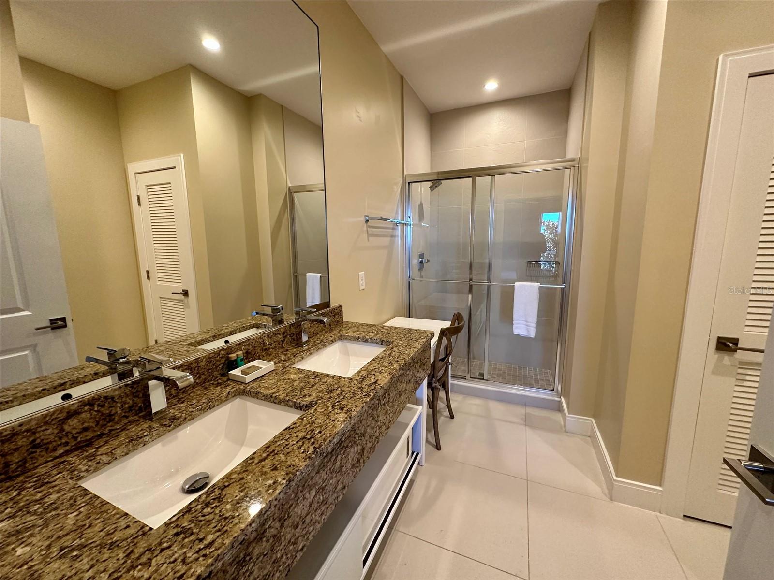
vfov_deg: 85.7
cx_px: 387
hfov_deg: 102.1
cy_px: 290
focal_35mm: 14
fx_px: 313
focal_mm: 2.22
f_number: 2.2
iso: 320
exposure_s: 1/120
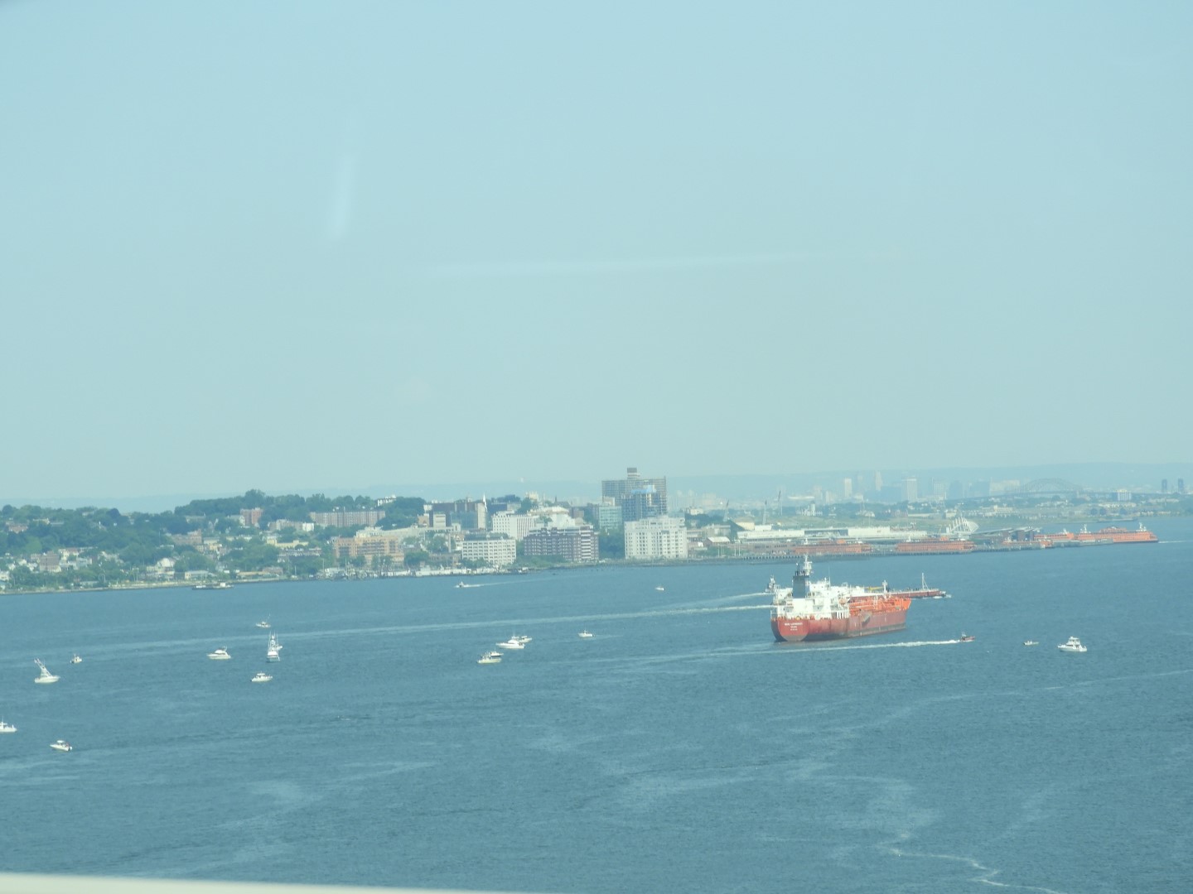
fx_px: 4653
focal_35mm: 135
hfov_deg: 14.6
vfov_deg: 11.0
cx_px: 596
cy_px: 447
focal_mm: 24.2
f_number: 5
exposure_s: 1/400
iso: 100
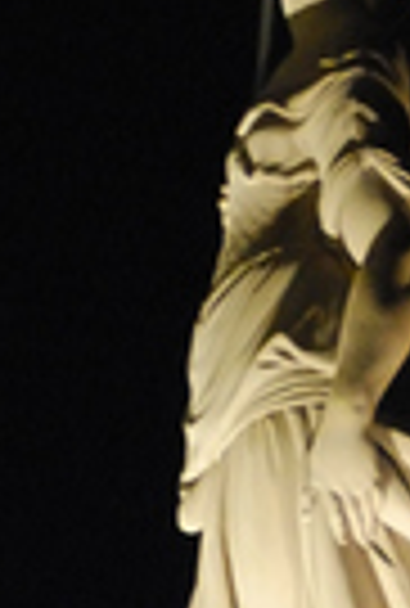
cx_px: -27
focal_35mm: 737
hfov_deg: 1.9
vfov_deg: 2.8
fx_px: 12487
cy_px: 982
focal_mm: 95
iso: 1600
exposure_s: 1/4
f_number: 5.3
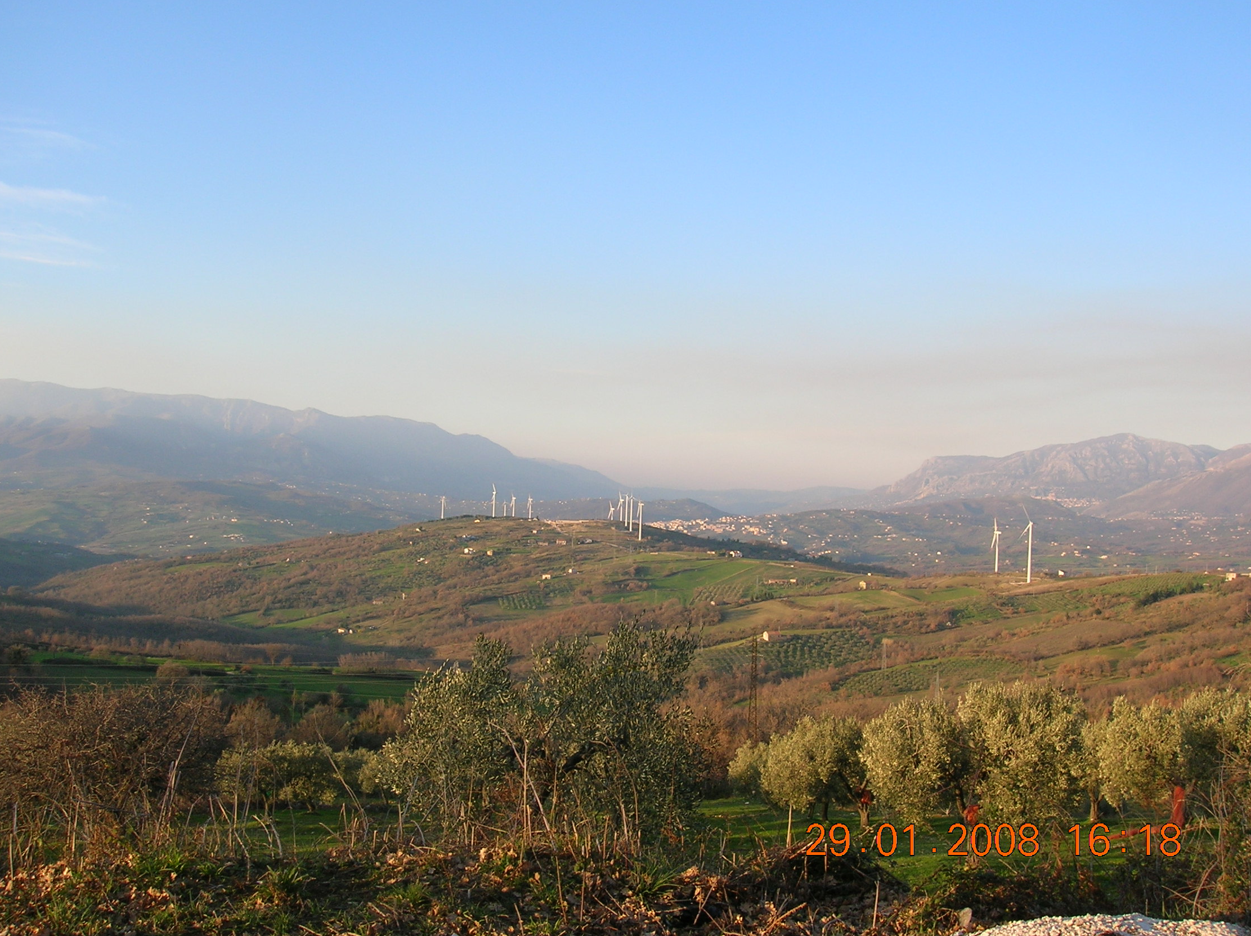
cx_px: 620
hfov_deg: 52.7
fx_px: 1264
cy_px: 459
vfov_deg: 40.6
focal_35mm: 35
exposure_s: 1/120
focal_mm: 5.7
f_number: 4.9
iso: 50
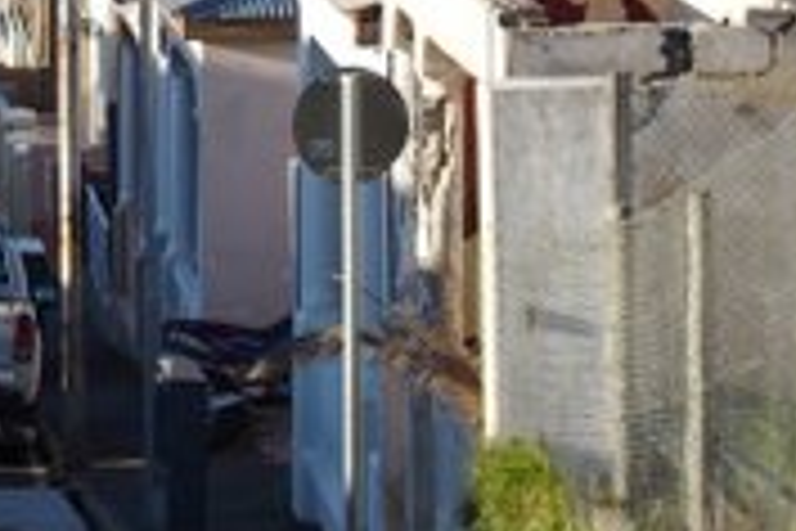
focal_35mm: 260
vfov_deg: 5.2
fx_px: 5748
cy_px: -234
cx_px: -243
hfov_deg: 7.8
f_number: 3.5
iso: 100
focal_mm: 19.6
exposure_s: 1/640
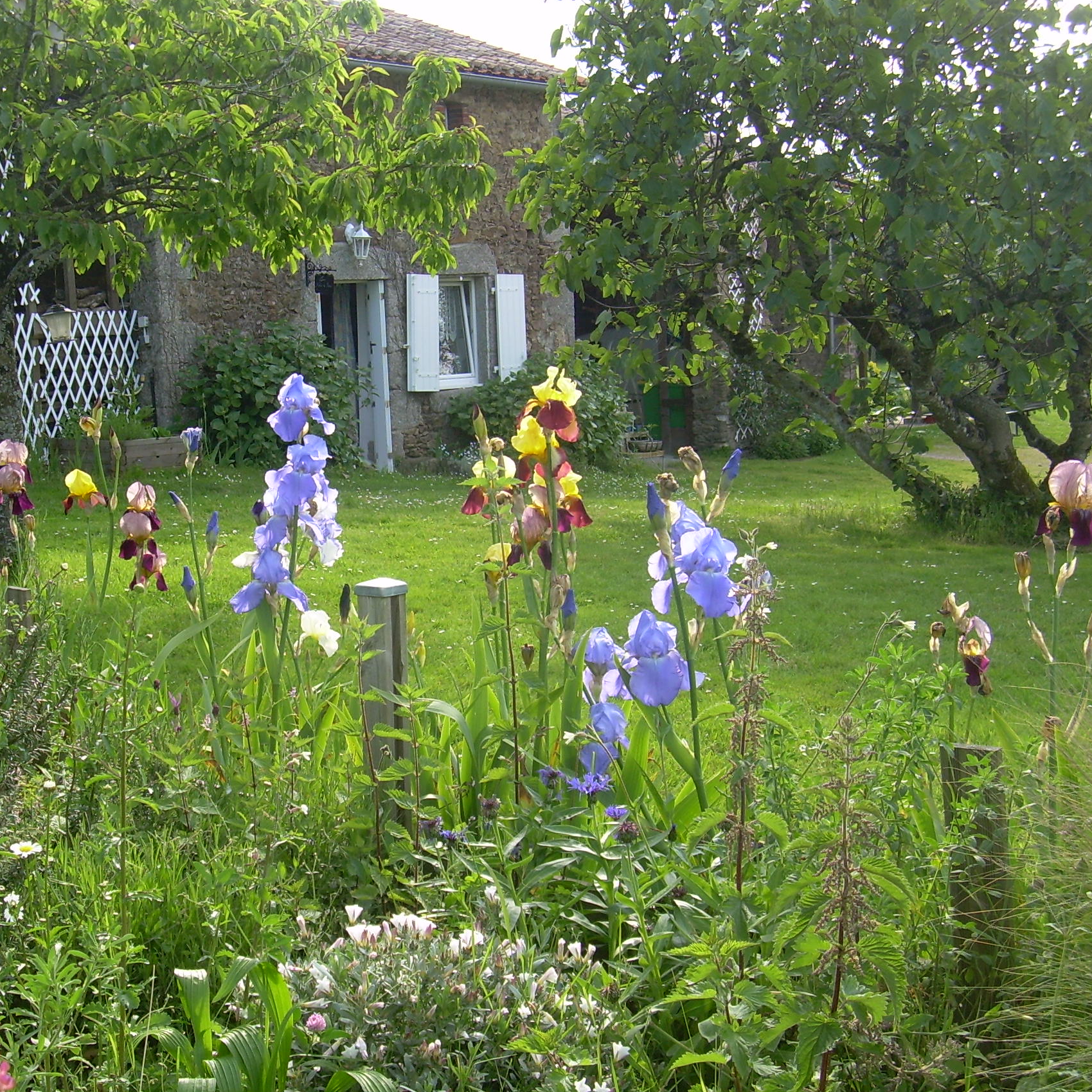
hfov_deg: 32.5
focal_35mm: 52
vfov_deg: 32.8
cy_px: 546
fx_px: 1856
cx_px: 370
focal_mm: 7.2
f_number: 2.9
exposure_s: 1/229
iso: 50
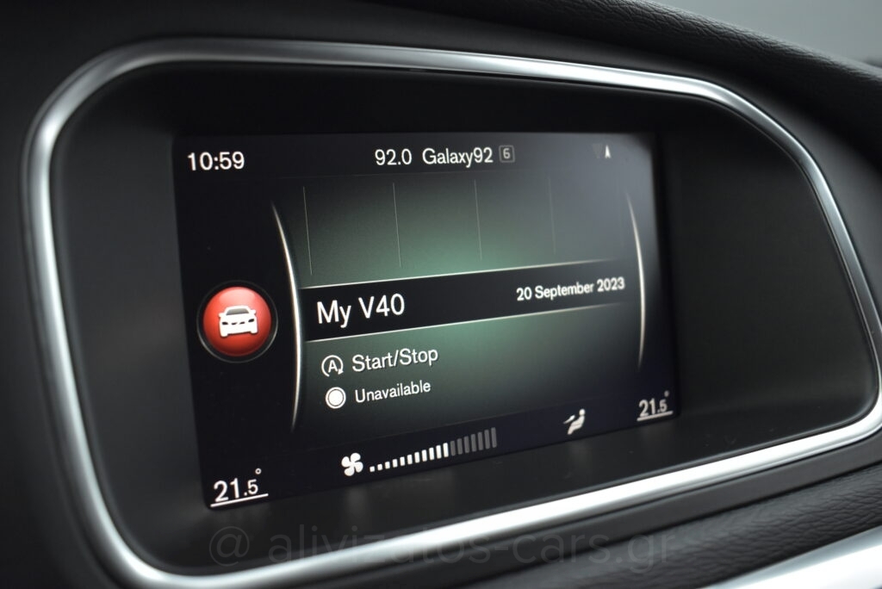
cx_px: 441
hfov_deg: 51.3
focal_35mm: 38
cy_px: 294
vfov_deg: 35.5
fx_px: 919
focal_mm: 25
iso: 1600
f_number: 4
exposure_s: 1/125
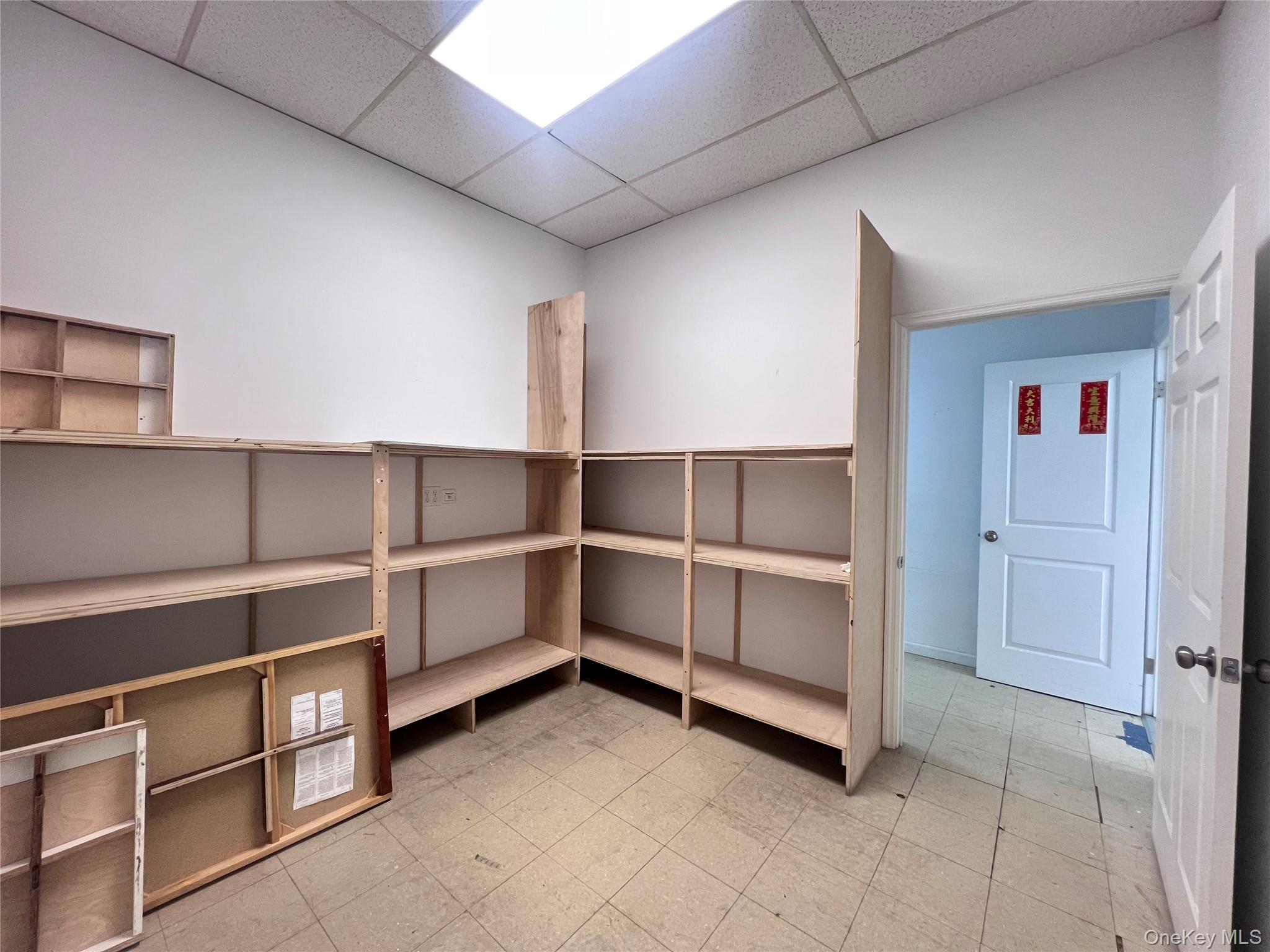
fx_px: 477
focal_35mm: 13
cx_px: 635
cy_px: 476
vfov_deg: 89.9
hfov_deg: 106.2
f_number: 1.8
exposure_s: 1/60
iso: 250
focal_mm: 1.57
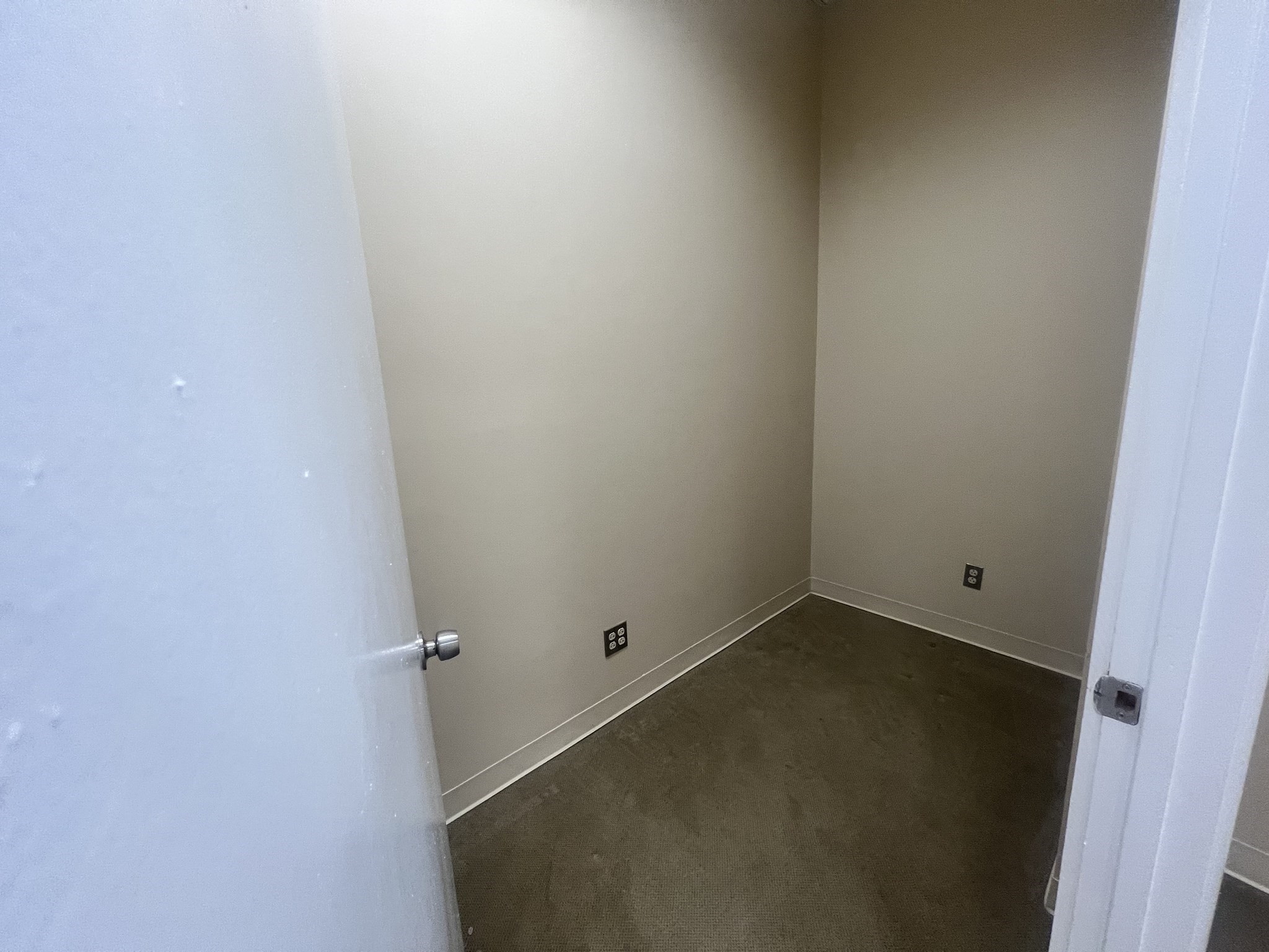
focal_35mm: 13
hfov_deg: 106.2
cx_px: 634
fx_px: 477
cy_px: 476
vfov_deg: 89.9
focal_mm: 1.57
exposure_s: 1/60
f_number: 1.8
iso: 200
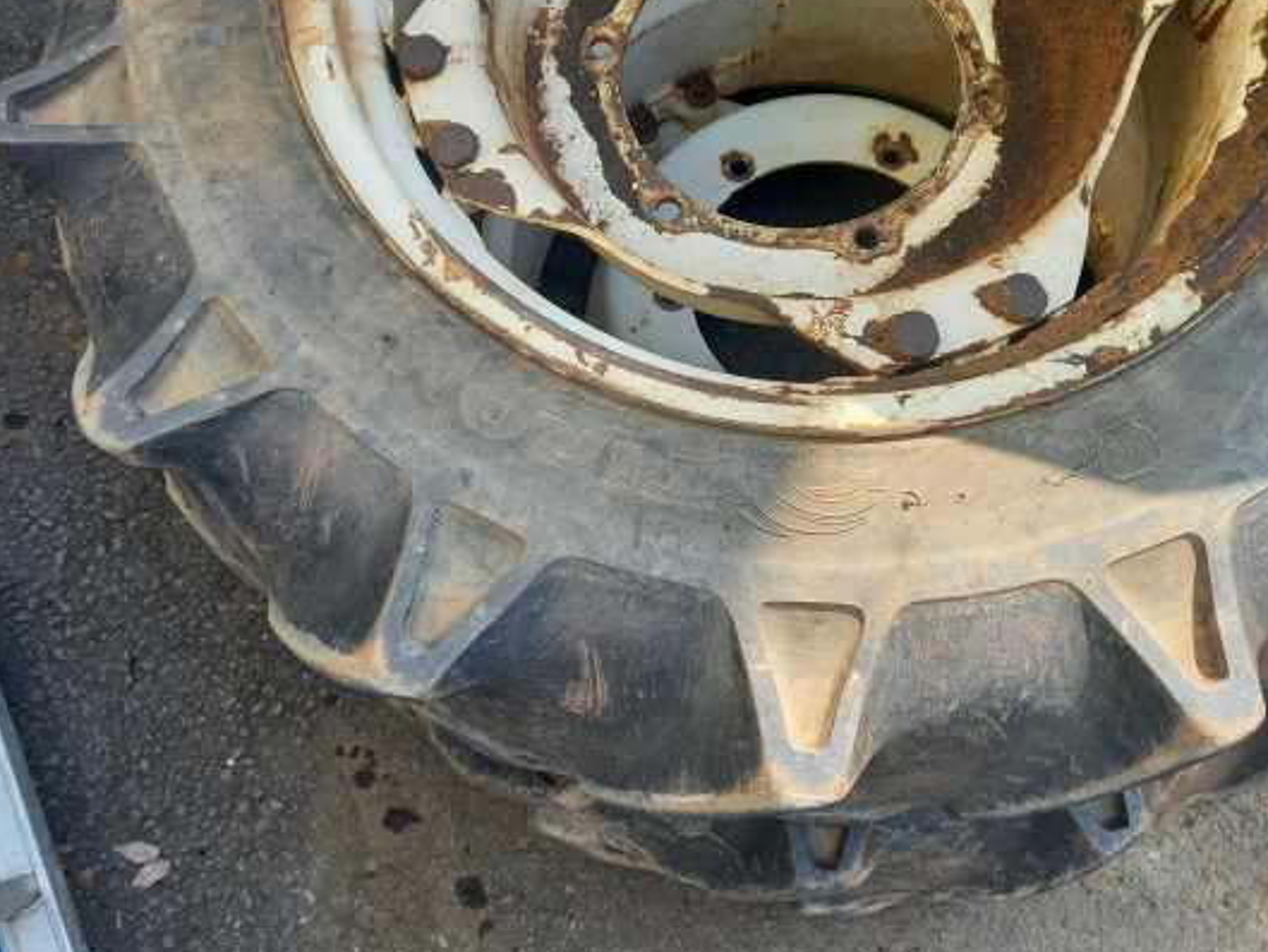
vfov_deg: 41.8
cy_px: 448
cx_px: 638
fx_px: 1246
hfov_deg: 53.9
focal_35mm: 34
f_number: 2
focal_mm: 4.6
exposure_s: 1/157
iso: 25
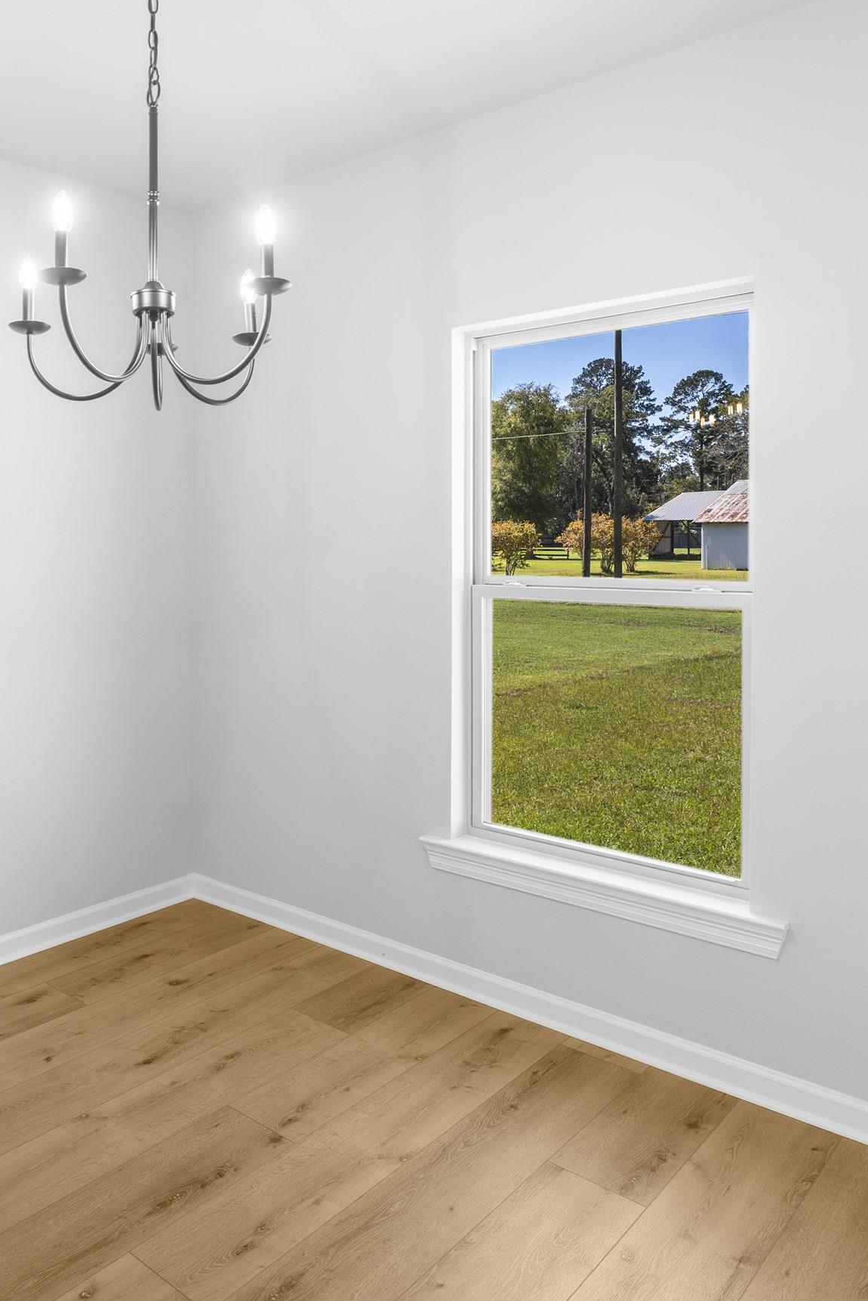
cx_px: 223
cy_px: 712
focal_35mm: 25
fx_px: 904
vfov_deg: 71.3
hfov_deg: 49.4
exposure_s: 1/1.67
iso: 100
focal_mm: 14
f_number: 7.1
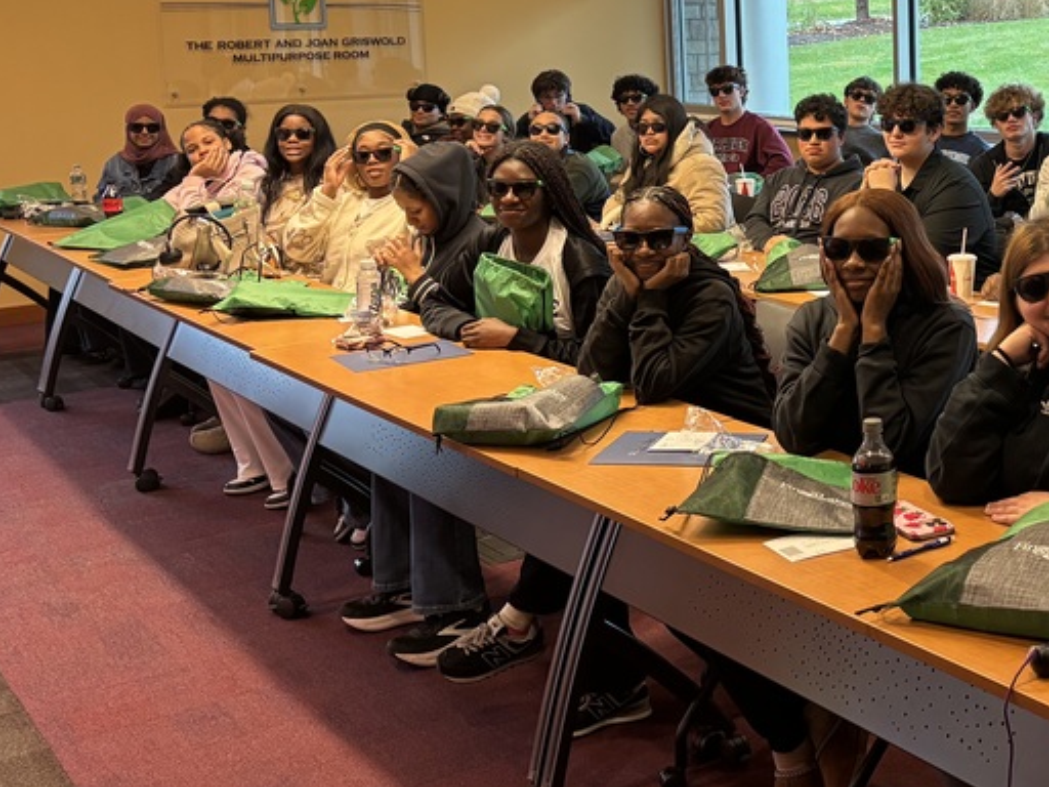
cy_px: 195
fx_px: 1576
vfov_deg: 27.6
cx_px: 901
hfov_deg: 35.1
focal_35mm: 52
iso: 160
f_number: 1.6
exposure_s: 1/60
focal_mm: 5.96
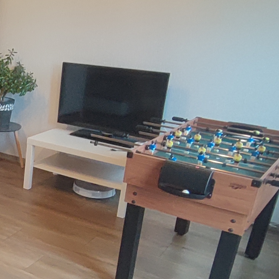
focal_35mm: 51
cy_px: 199
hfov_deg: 29.2
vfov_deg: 32.9
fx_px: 465
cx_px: -48
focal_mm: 1.66
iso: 405
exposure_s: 1/33
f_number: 2.2
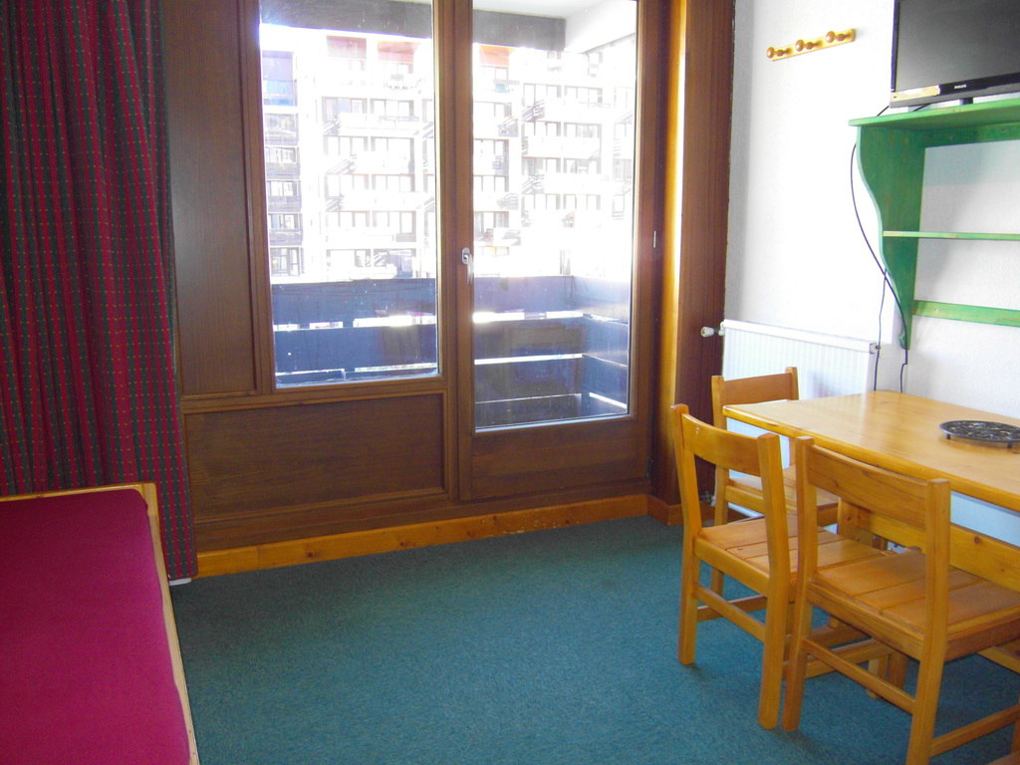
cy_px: 382
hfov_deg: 63.4
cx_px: 510
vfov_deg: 49.7
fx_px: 825
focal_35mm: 28
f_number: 2.8
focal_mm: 6
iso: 200
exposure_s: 1/40
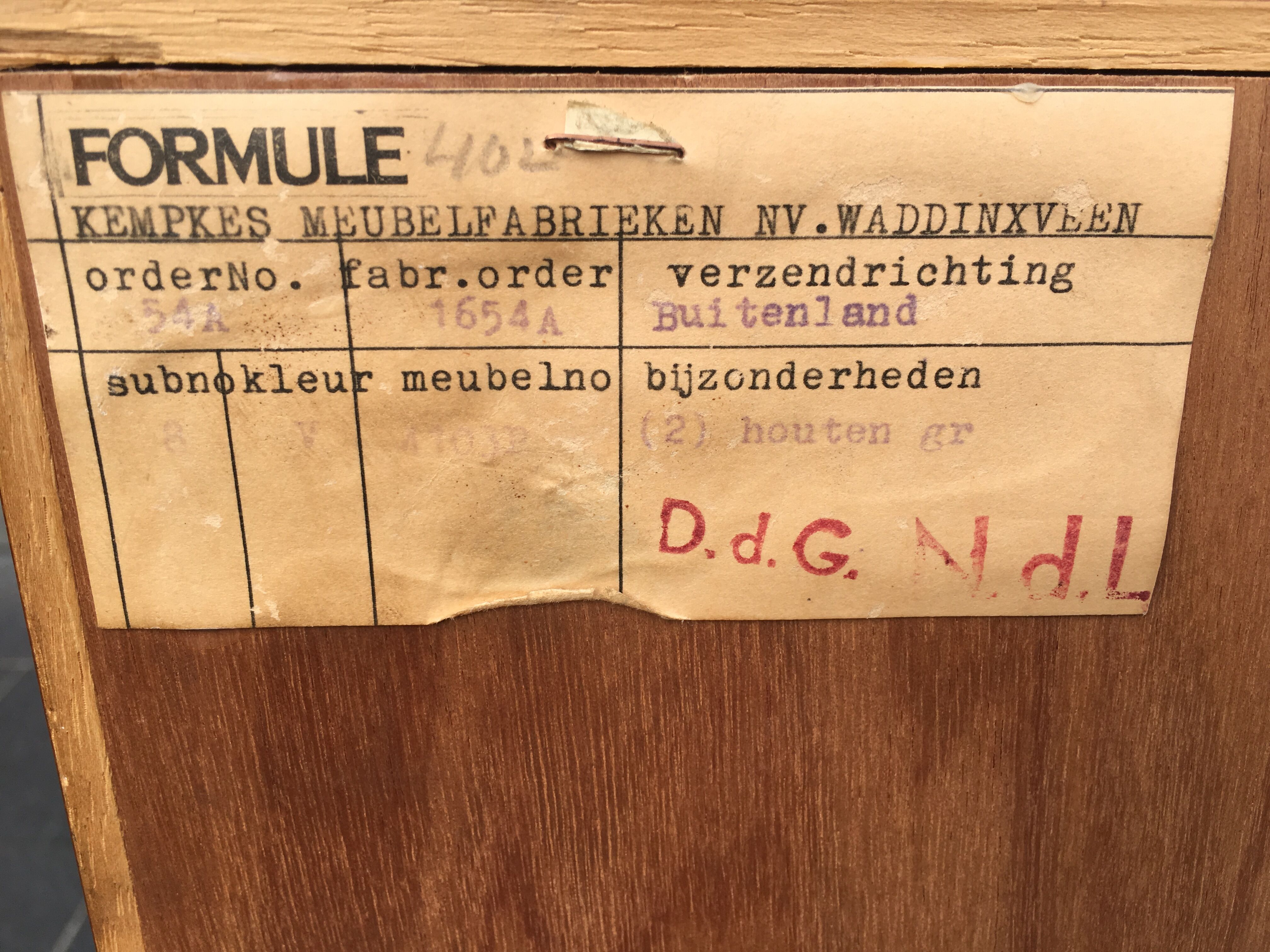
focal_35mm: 29
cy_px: 476
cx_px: 635
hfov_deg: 61.7
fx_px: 1064
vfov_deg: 48.2
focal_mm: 4.15
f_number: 2.2
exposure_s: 1/227
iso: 25
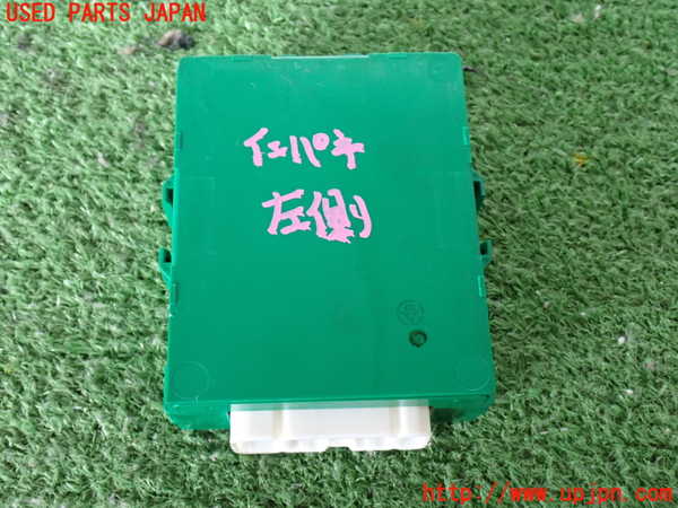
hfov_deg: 40.4
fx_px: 921
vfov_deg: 30.9
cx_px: 339
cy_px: 254
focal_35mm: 47
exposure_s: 1/30
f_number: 3.1
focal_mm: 8.4
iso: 800
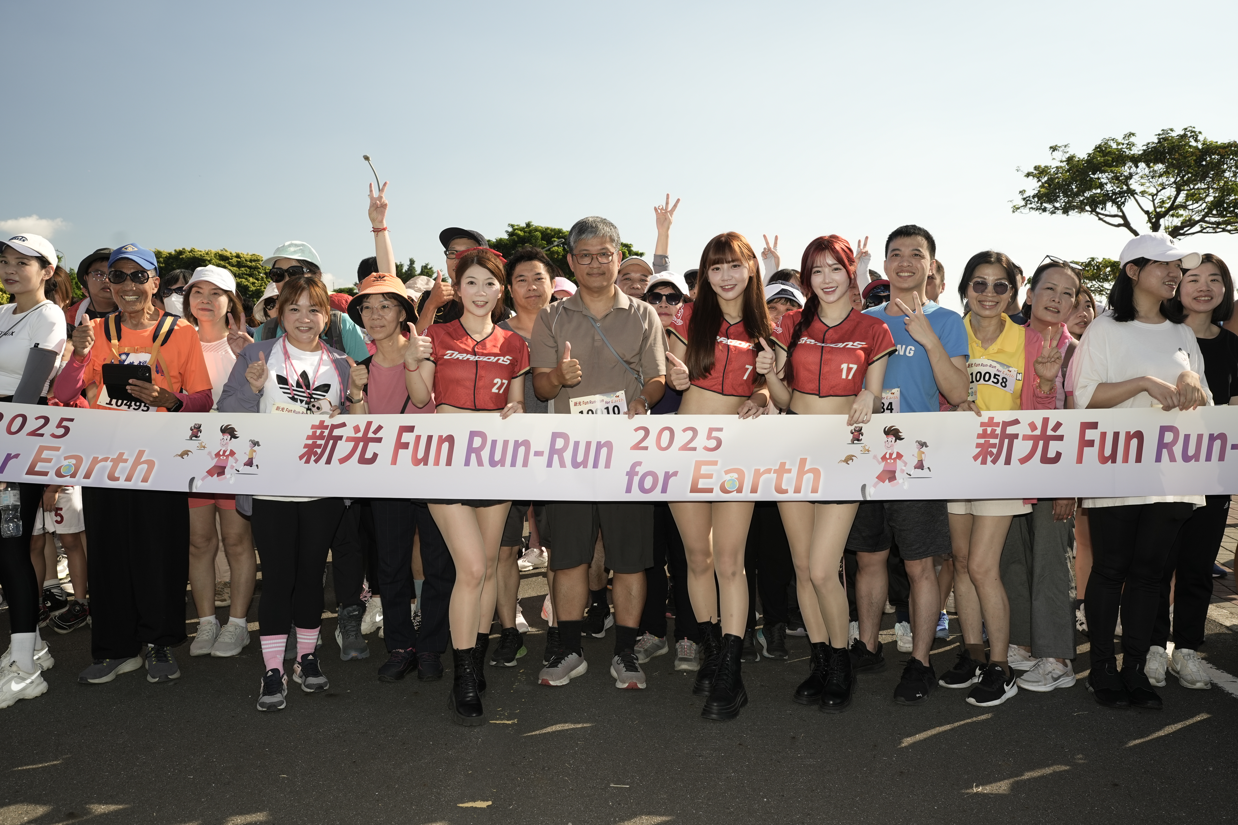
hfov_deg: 60.3
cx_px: 619
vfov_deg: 42.3
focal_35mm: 31
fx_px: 1066
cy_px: 412
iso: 200
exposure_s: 1/200
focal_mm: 31
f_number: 6.3
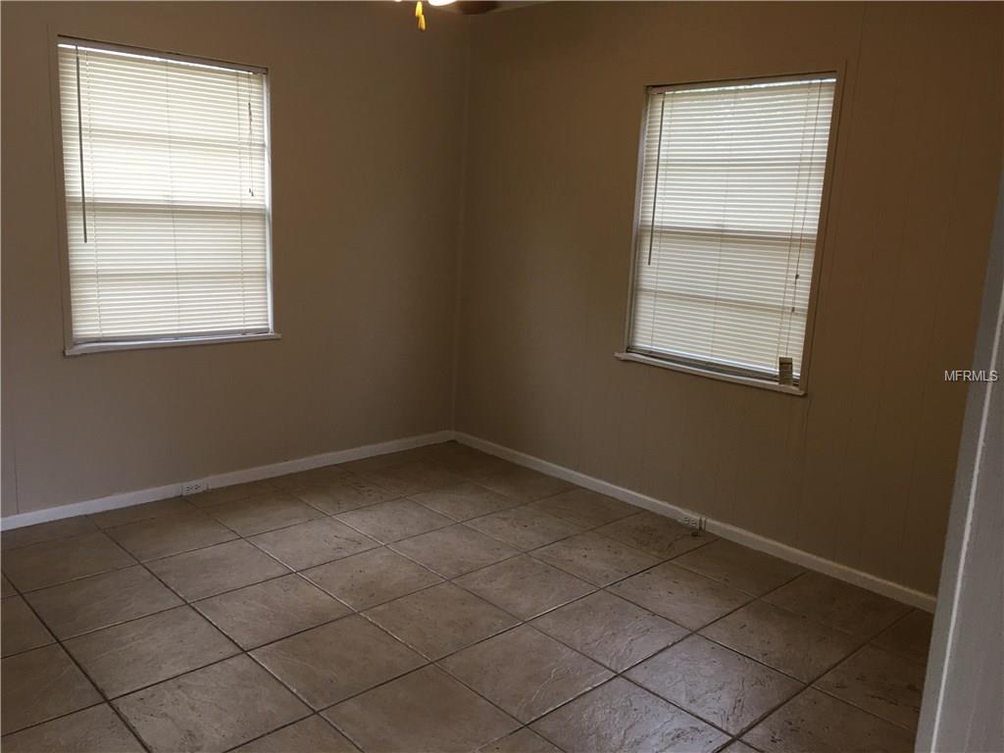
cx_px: 502
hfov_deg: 61.7
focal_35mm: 29
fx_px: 841
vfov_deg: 48.2
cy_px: 376
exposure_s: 1/30
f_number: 2.2
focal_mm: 4.15
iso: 32
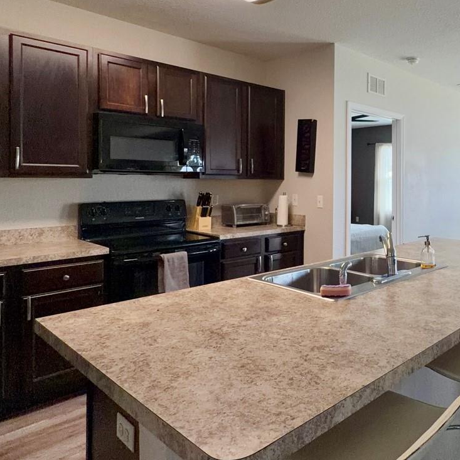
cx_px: 390
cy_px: 184
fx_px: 406
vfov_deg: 58.6
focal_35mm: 27
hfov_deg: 53.6
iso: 64
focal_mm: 2.22
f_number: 2.2
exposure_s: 1/120
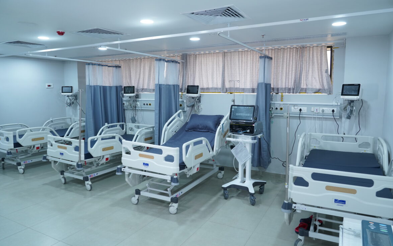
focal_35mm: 25
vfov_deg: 49.3
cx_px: 198
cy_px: 120
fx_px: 268
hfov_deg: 72.5
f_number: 5.6
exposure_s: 1/125
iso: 1600
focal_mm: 24
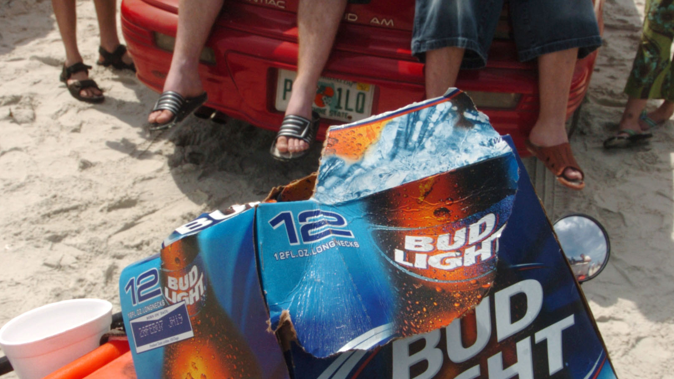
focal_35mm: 48
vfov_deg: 24.9
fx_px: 858
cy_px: 236
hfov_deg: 42.9
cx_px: 337
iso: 200
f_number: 16
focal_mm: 20
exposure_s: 1/250
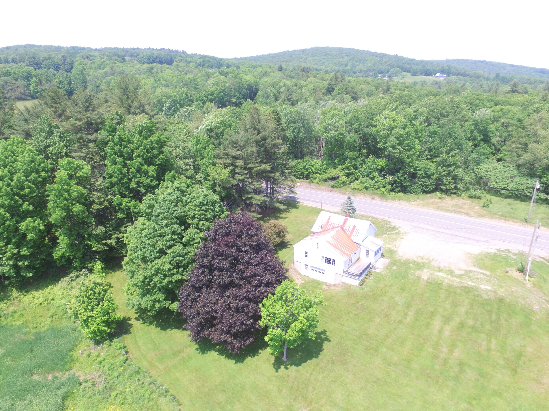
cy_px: 206
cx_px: 274
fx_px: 317
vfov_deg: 66.0
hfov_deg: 81.7
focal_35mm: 20
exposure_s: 1/411
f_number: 2.8
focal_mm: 3.61
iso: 100
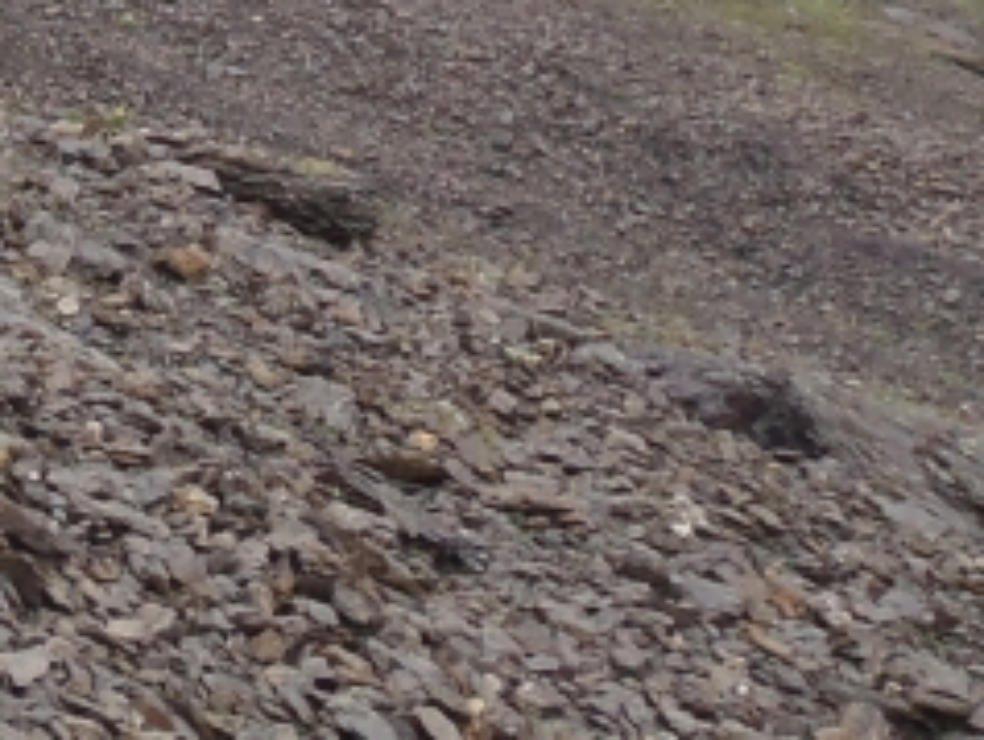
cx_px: -761
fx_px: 3585
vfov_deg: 10.6
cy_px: -810
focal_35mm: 126
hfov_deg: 14.0
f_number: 4.5
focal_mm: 5
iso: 80
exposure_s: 1/125
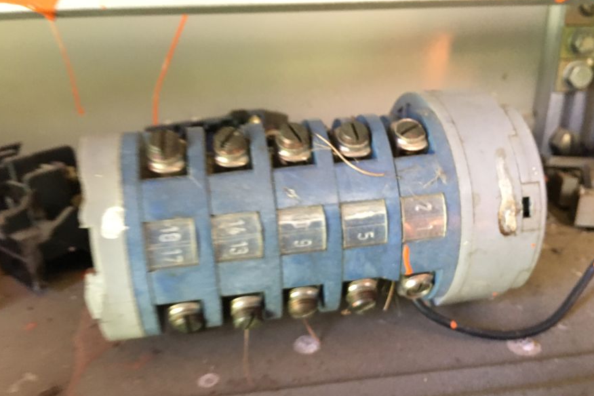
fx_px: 511
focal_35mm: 31
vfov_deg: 42.3
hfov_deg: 60.3
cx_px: 299
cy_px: 201
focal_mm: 4.15
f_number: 2.2
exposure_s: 1/20
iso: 200
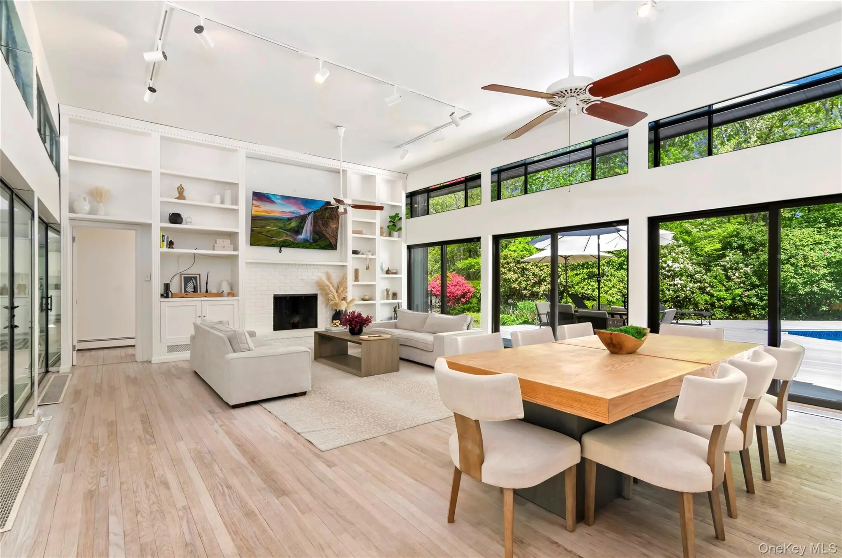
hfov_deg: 95.1
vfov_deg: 71.8
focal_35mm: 16
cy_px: 279
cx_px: 421
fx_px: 385
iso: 200
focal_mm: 11
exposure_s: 1/2
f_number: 10
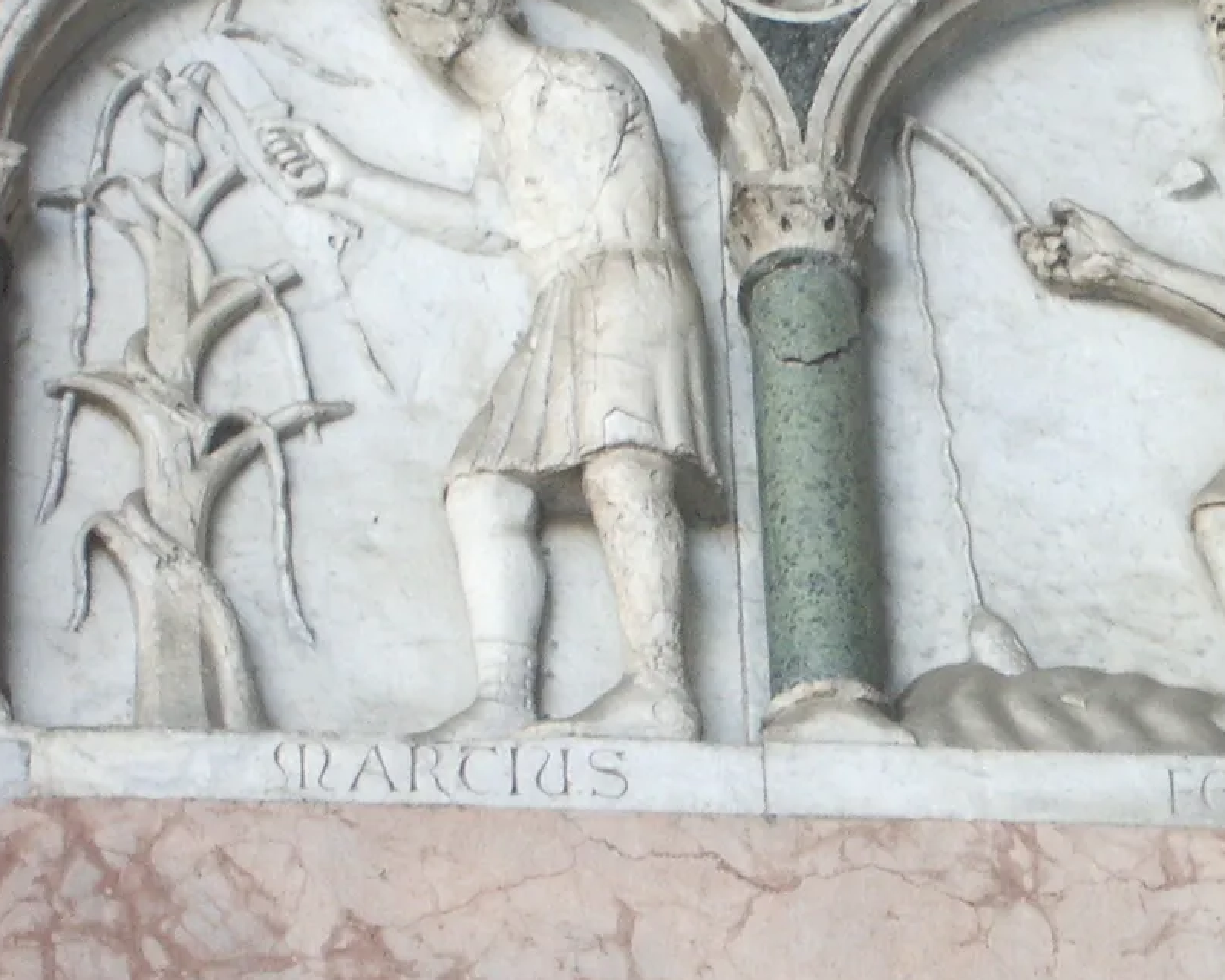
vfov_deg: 7.5
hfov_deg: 9.4
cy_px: 420
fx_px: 7432
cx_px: 1173
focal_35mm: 205
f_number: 4.8
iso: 200
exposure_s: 1/60
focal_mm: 17.4
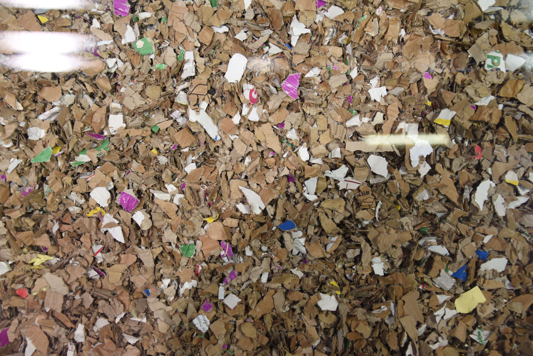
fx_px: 918
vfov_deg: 21.9
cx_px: 266
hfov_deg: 32.4
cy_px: 178
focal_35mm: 62
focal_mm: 62
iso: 450
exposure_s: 1/60
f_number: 4.8
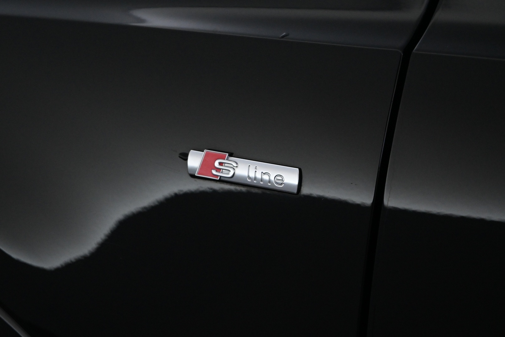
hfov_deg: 27.0
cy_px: 168
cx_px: 252
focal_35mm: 75
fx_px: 1052
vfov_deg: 18.2
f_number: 6.3
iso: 4000
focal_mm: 50
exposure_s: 1/80
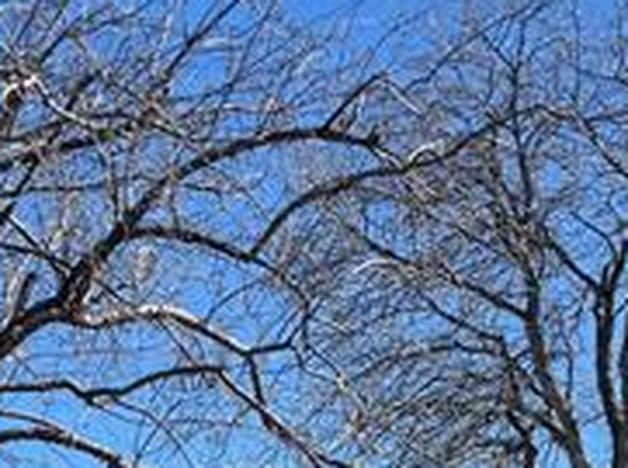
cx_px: 226
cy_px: 702
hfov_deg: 21.3
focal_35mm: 92
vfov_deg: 14.9
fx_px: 1666
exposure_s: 1/2299
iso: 50
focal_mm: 5.7
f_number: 1.5
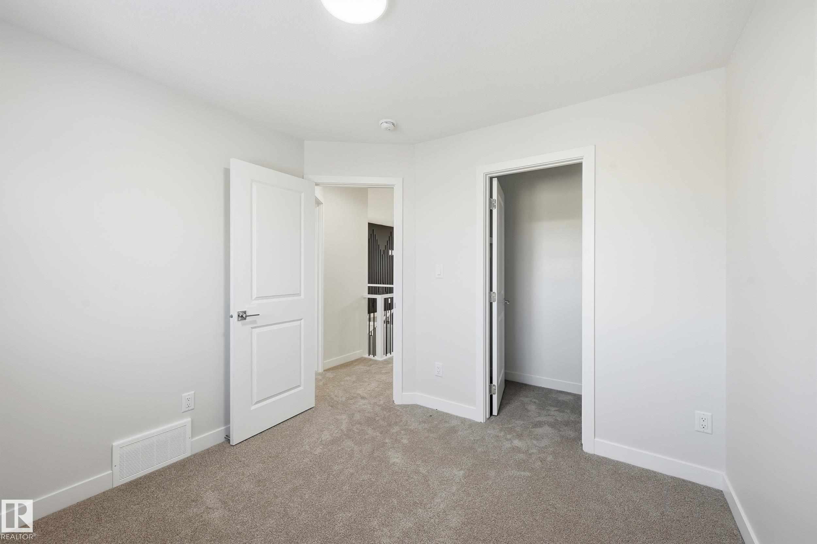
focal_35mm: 14
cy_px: 272
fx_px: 318
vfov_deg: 81.2
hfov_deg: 104.3
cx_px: 408
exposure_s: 1/160
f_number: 8
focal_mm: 14
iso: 250
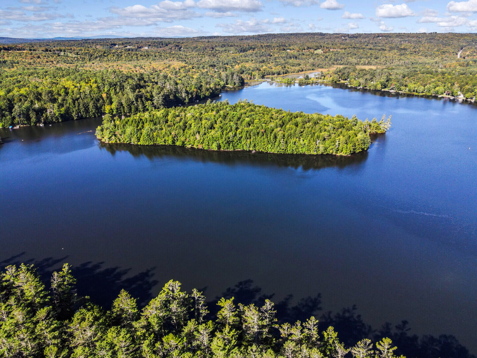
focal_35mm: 24
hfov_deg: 71.6
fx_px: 331
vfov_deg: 56.8
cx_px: 238
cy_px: 179
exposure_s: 1/800
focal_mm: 4.5
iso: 200
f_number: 2.8
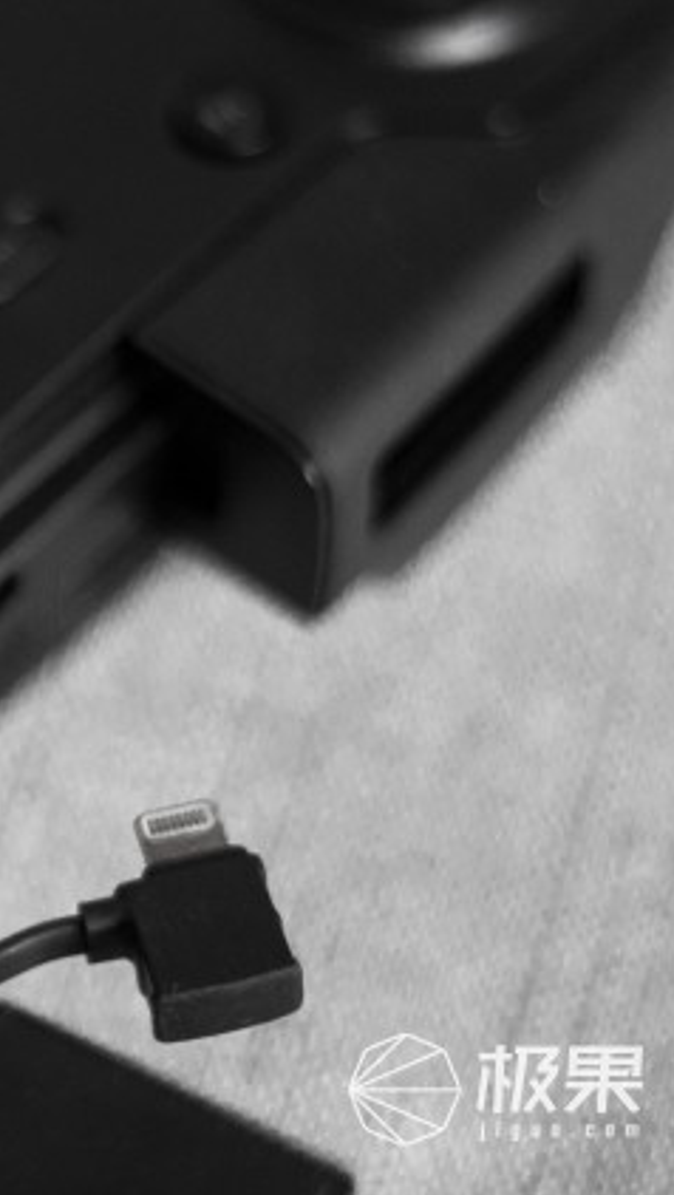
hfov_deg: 10.0
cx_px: -207
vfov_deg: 18.0
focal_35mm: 119
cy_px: 600
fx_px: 3773
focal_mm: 50
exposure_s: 1/200
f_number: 2
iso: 400
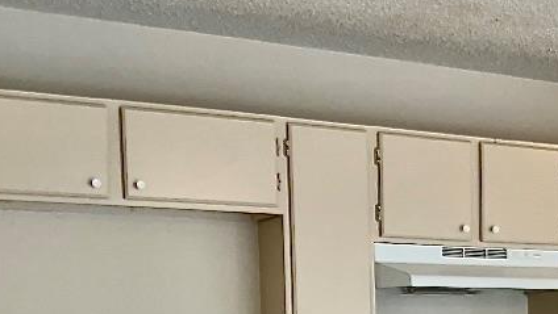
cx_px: 554
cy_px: 414
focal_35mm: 71
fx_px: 1051
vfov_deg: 16.1
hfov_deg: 28.0
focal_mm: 3
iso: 64
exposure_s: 1/100
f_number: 1.8
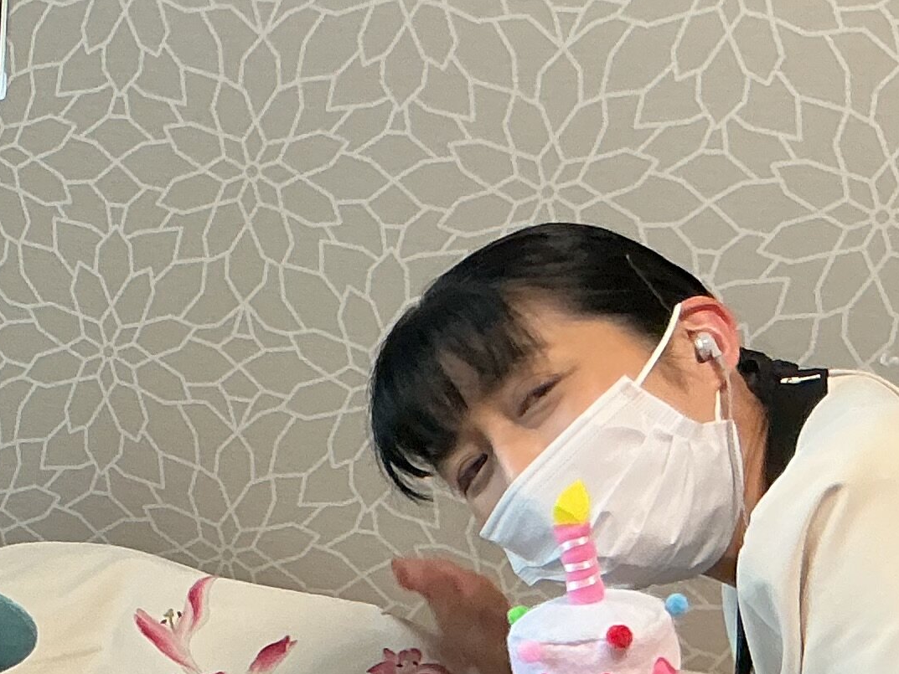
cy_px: 671
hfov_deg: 16.3
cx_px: -492
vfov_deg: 13.4
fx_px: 2831
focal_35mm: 109
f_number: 1.8
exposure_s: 1/60
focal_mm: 3
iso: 80
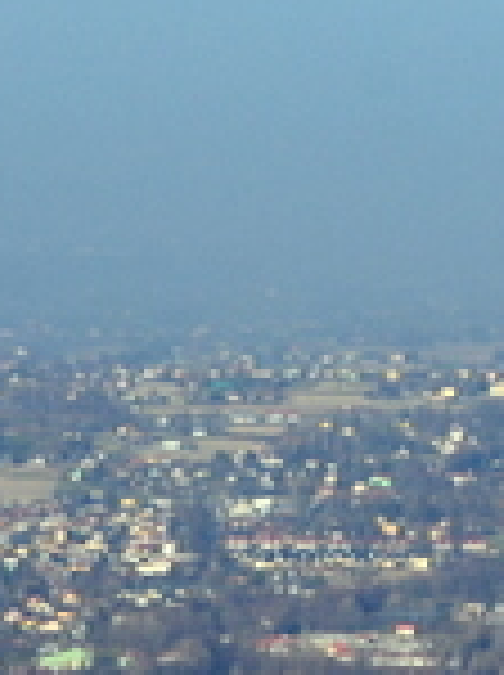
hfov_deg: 3.5
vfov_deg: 4.7
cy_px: 612
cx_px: 274
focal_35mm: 425
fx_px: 8266
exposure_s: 1/500
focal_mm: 55
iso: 360
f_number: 11
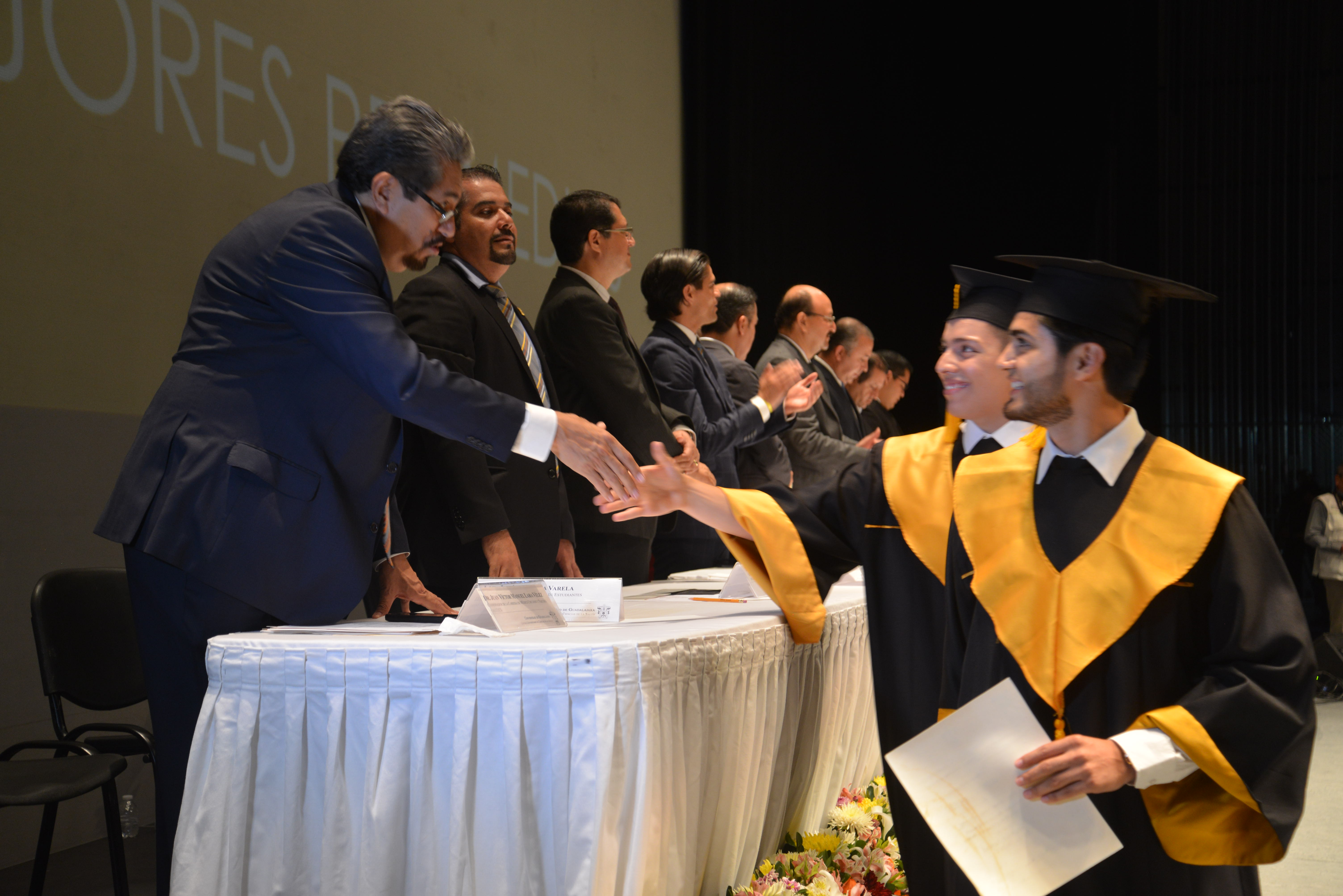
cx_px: 672
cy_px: 448
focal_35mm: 52
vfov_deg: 26.0
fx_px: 1941
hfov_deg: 38.2
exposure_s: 1/40
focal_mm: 52
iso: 800
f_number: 4.2
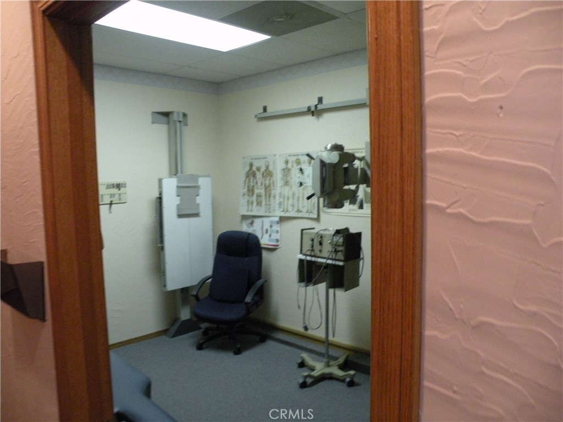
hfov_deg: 65.3
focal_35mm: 27
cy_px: 211
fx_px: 439
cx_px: 282
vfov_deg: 51.4
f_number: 2.8
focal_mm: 4.7
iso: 400
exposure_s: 1/53.5
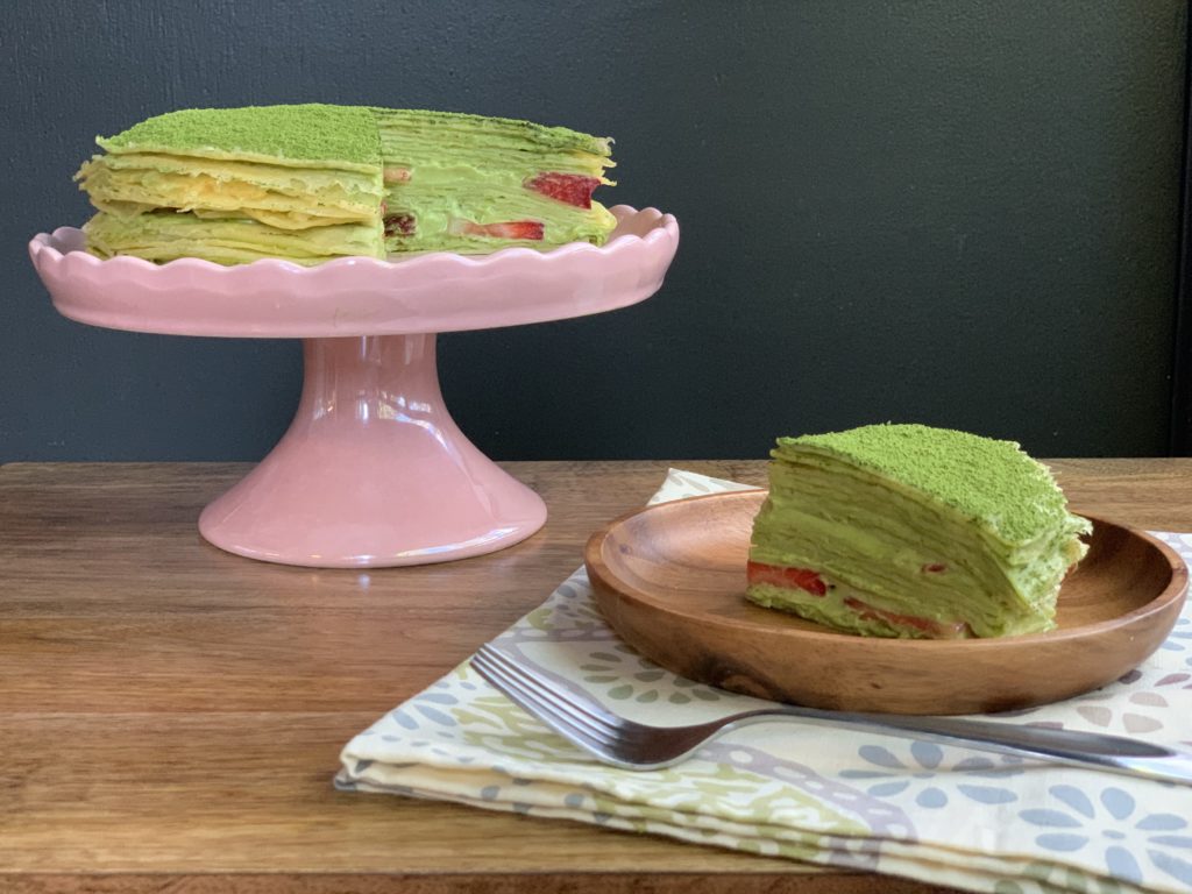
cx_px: 596
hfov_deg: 36.8
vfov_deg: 28.0
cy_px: 447
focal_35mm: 52
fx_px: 1791
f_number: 2.4
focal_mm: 6
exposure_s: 1/60
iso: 320
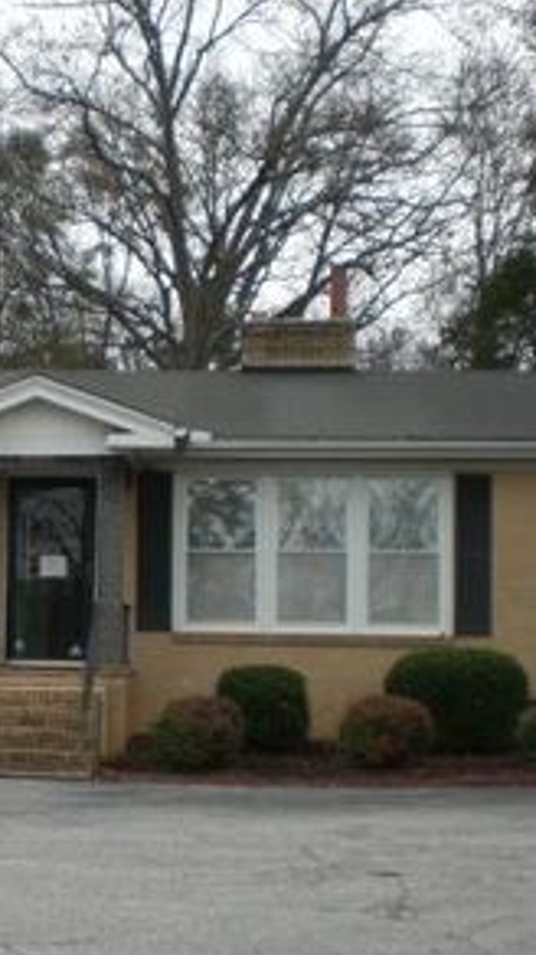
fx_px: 1796
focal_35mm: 71
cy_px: 564
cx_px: -20
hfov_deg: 16.6
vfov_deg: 29.7
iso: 50
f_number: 3.1
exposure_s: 1/400
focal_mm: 6.3
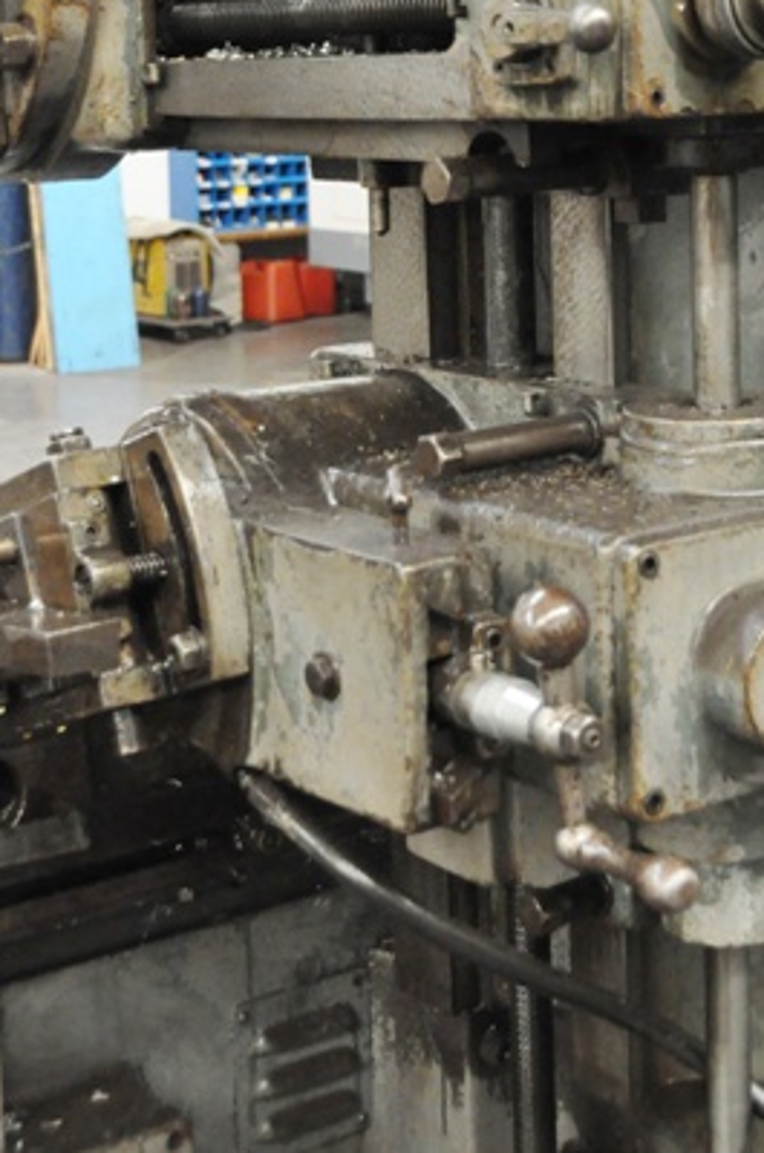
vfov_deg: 29.9
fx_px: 2110
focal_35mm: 66
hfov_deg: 20.4
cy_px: 239
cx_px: 515
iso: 3200
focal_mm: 22
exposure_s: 1/15
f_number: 3.8
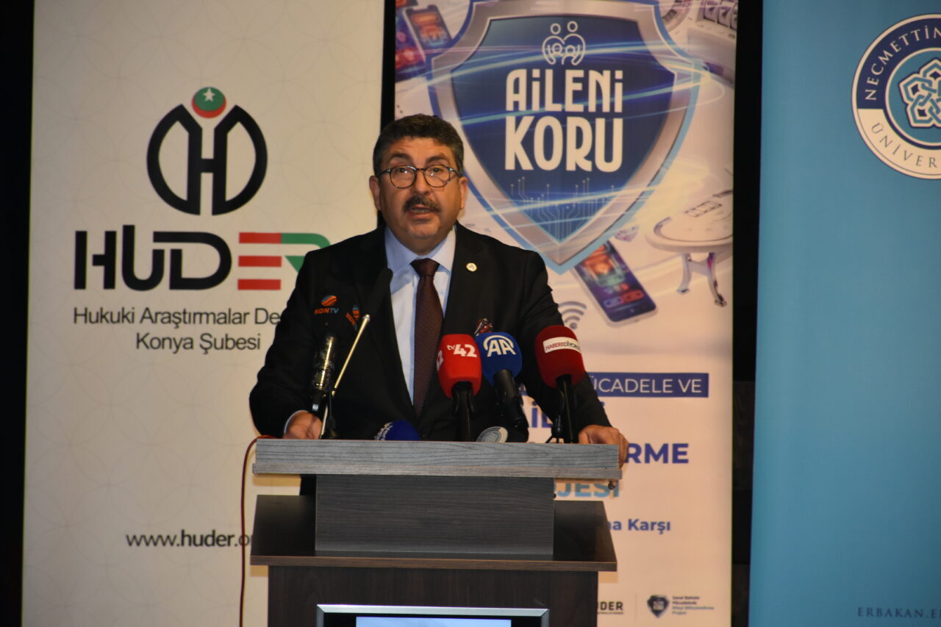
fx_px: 5488
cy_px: 314
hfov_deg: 9.8
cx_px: 470
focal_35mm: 210
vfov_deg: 6.5
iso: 1100
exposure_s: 1/60
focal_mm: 140
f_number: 5.6
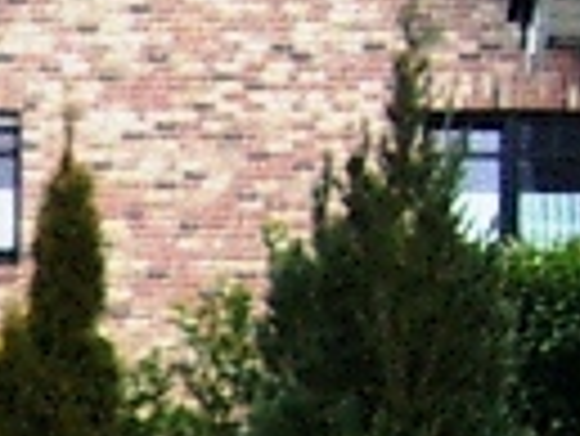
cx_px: -1340
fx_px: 5048
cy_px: 1070
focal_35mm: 301
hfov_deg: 6.0
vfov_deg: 4.8
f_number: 2.6
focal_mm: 5.8
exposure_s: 1/100
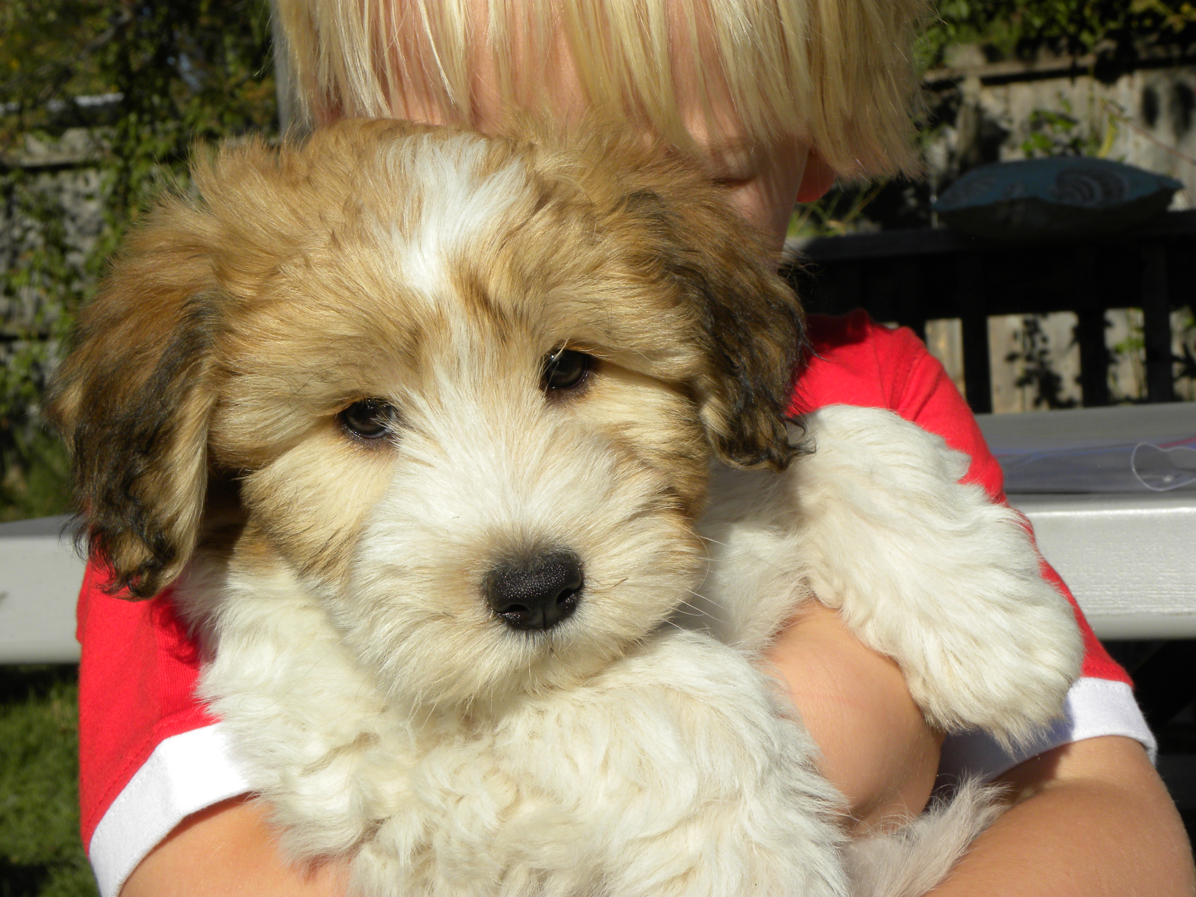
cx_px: 598
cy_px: 448
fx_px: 2591
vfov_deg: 19.6
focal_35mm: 75
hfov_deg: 26.0
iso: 64
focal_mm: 13.4
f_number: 7.1
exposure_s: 1/326
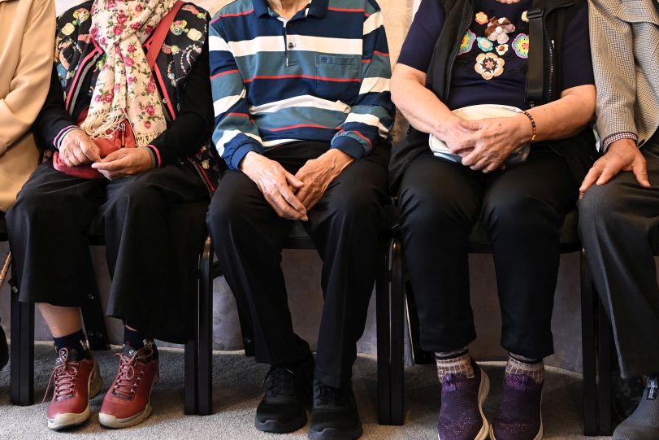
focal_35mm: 74
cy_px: 55
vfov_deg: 18.2
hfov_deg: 27.3
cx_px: 254
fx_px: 1355
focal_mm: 40
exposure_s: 1/125
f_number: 4
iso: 400
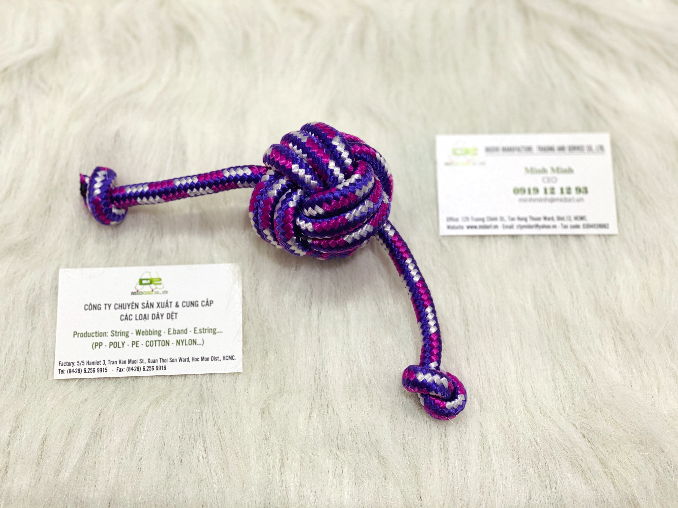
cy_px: 254
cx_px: 339
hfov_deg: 36.8
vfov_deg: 28.0
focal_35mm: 52
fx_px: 1018
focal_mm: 6
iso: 125
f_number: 2
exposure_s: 1/50
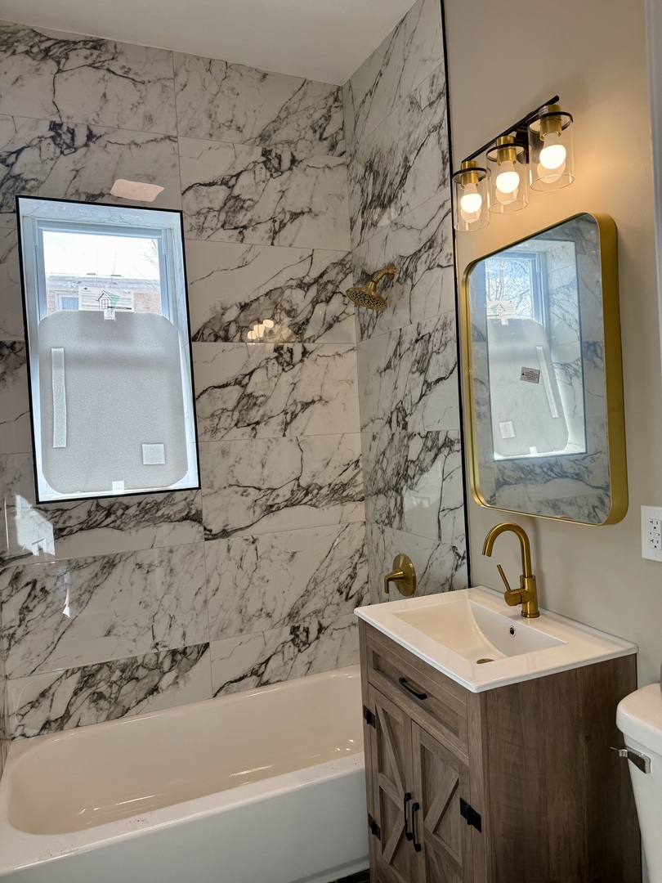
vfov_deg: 71.6
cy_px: 442
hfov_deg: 56.8
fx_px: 612
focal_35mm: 24
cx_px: 331
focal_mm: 6.76
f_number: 1.78
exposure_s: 1/356
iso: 100
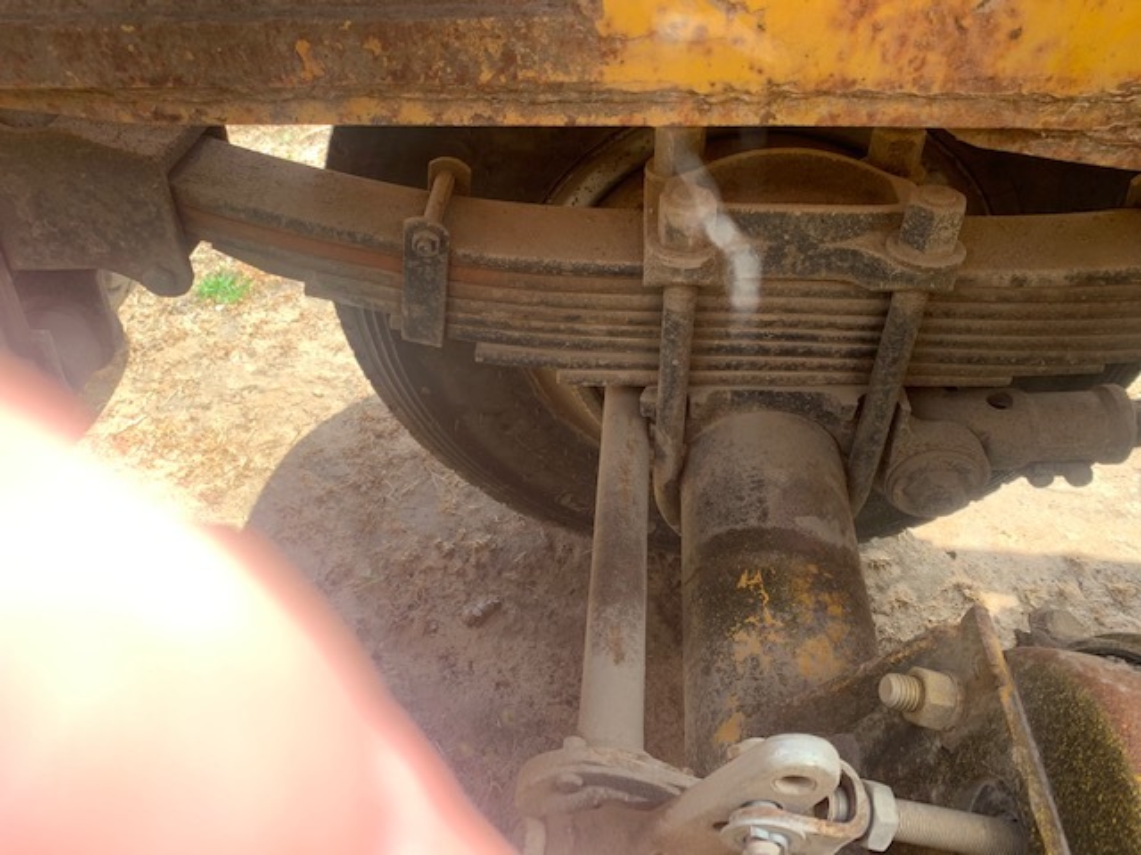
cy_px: 428
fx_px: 857
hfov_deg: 67.3
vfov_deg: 53.1
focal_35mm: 26
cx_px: 570
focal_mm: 4.25
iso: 25
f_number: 1.8
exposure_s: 1/176
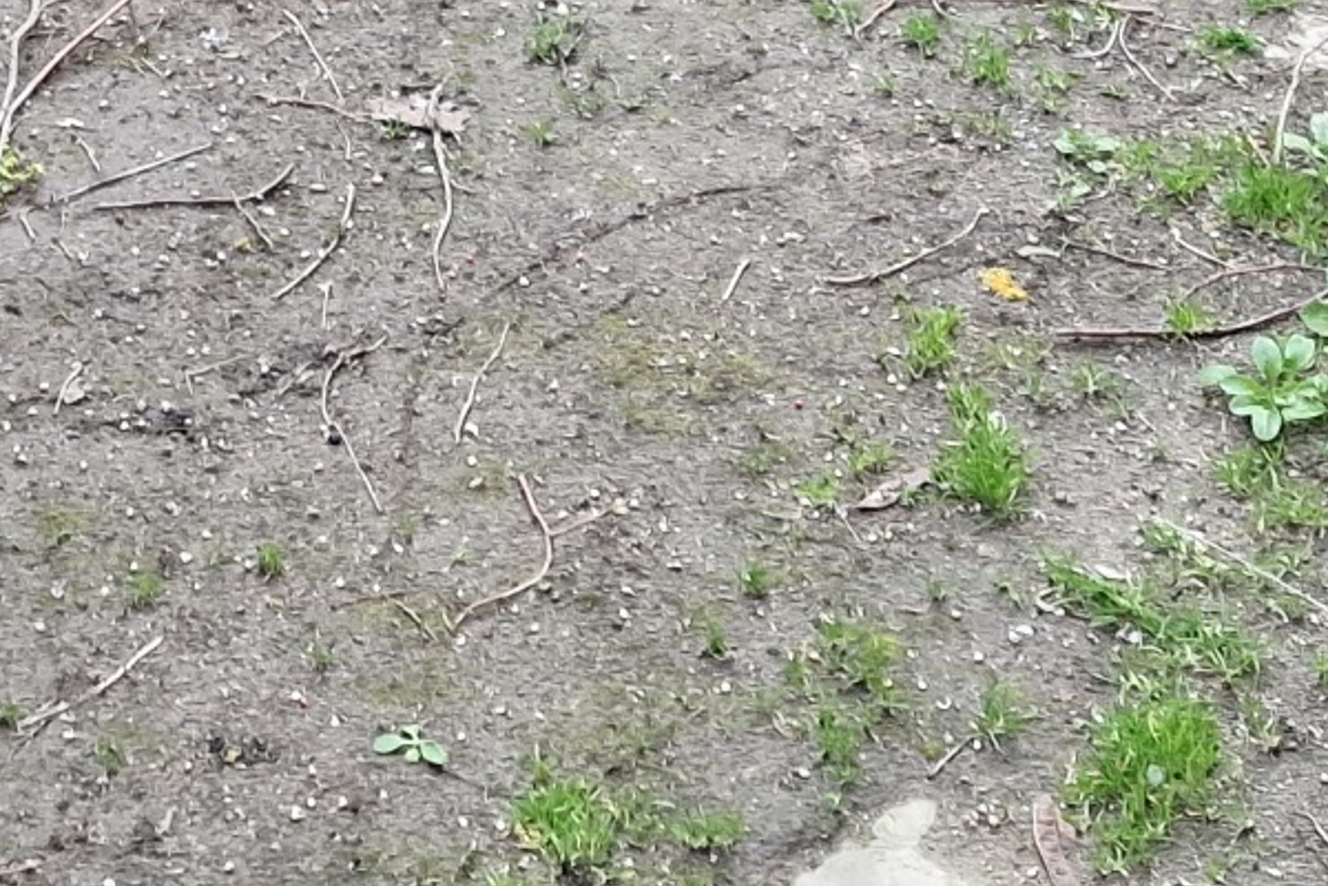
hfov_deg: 19.8
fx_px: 3762
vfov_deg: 11.3
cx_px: 246
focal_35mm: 102
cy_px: -1185
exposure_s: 1/120
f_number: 1.8
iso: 500
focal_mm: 6.4
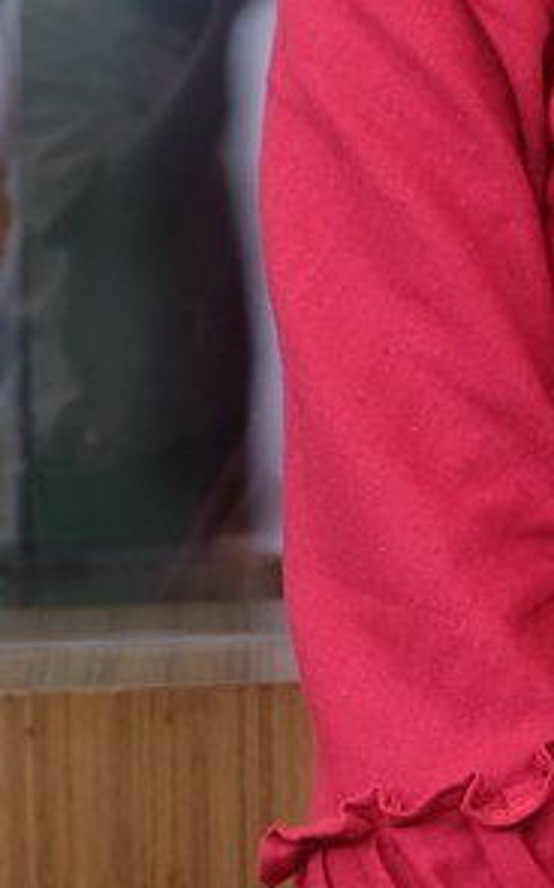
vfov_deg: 15.1
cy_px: 45
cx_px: 843
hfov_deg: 9.3
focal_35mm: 137
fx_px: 3314
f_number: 4
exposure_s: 1/30
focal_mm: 22.2
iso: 400
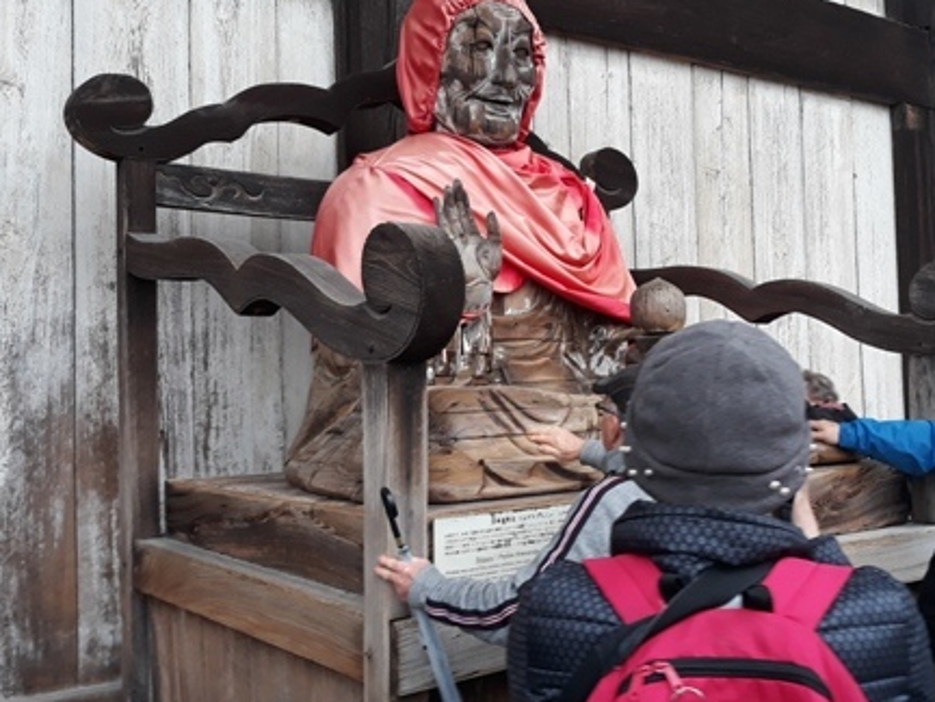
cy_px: 351
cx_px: 571
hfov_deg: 46.5
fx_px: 1080
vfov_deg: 36.0
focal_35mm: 40
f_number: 1.7
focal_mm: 3.71
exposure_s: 1/60
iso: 64
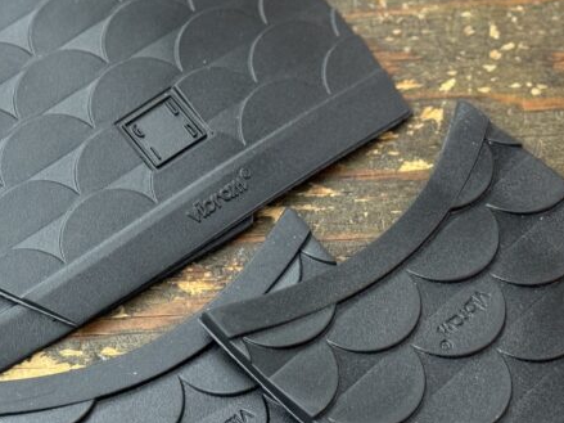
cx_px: 182
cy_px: 242
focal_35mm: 112
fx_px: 1824
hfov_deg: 17.5
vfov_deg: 13.2
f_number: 1.78
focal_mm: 6.76
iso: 160
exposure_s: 1/60
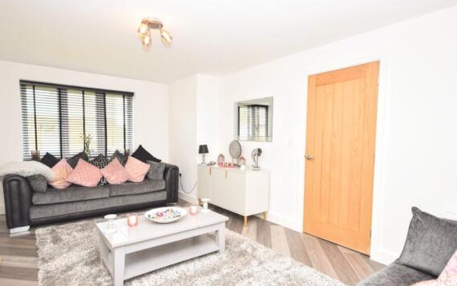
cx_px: 230
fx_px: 262
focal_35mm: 21
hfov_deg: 82.3
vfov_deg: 57.2
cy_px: 155
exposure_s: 1/60
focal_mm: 12
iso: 400
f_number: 4.5
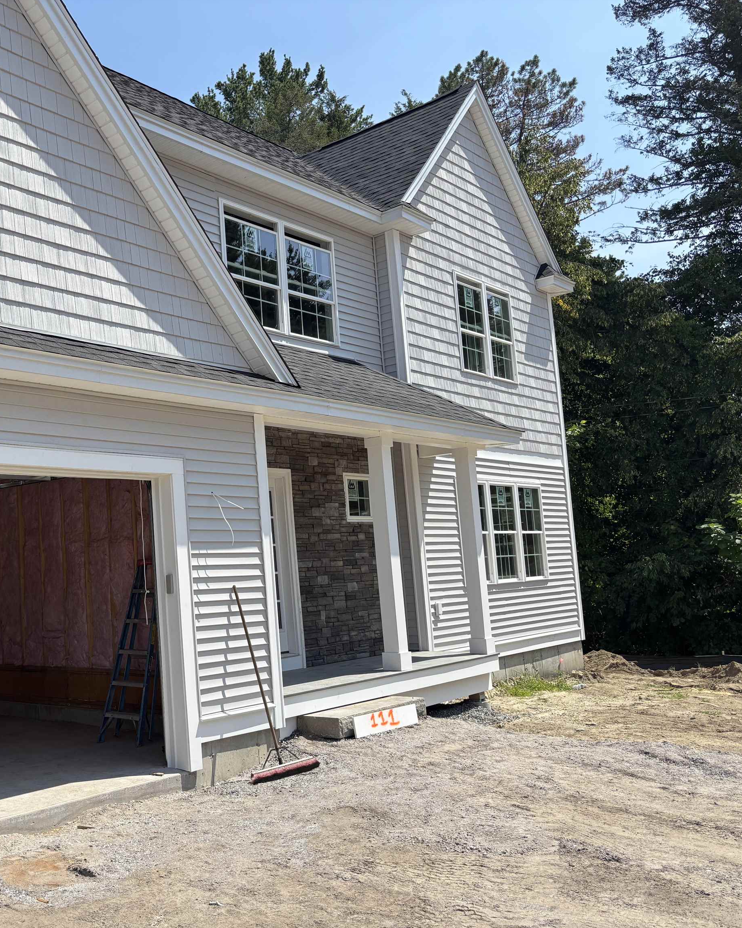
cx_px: 171
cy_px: 463
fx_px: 933
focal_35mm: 34
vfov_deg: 52.8
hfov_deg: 41.8
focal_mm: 5.96
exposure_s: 1/3413
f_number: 1.6
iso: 50
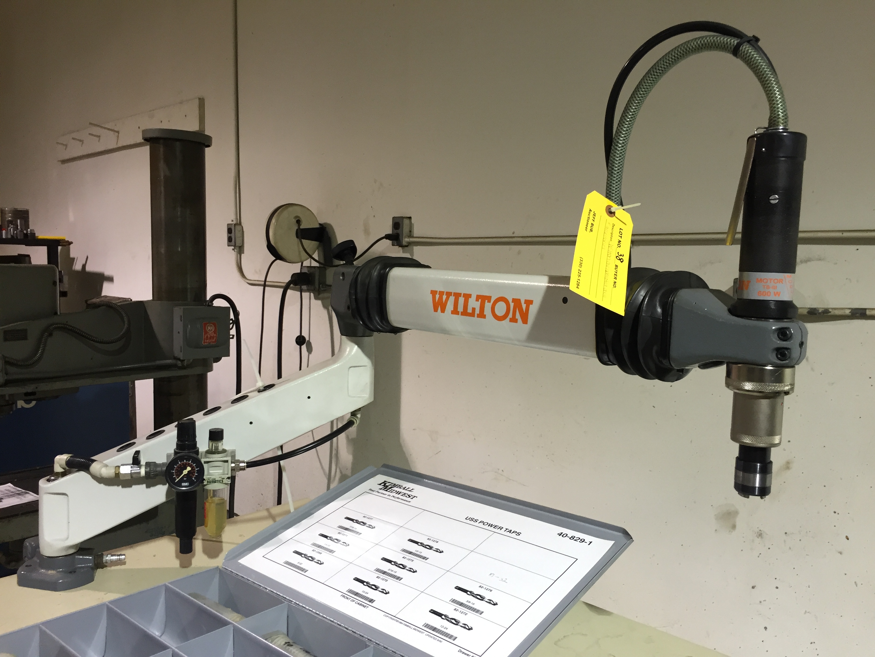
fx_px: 733
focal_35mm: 29
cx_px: 438
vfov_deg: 48.2
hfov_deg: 61.7
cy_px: 328
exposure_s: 1/30
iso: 64
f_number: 2.2
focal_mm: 4.15
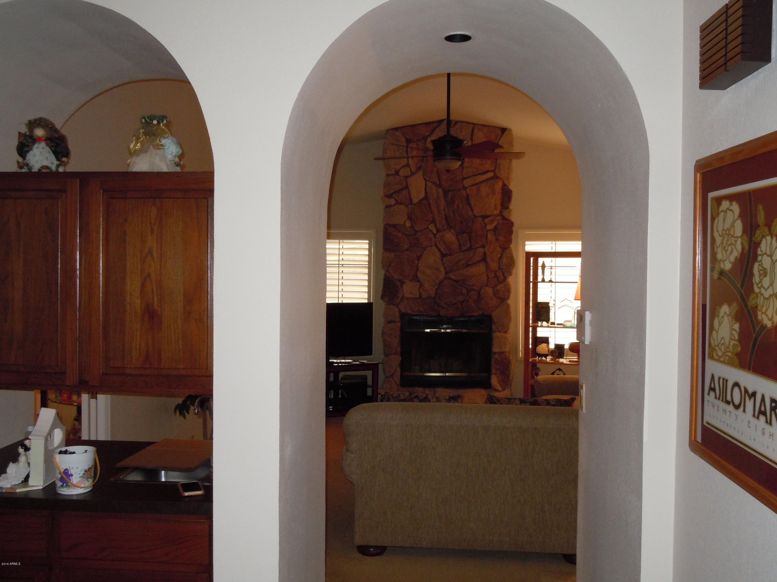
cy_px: 291
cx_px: 388
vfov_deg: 42.9
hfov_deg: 55.4
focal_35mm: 33
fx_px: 741
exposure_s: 1/30
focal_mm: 5.9
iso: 400
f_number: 4
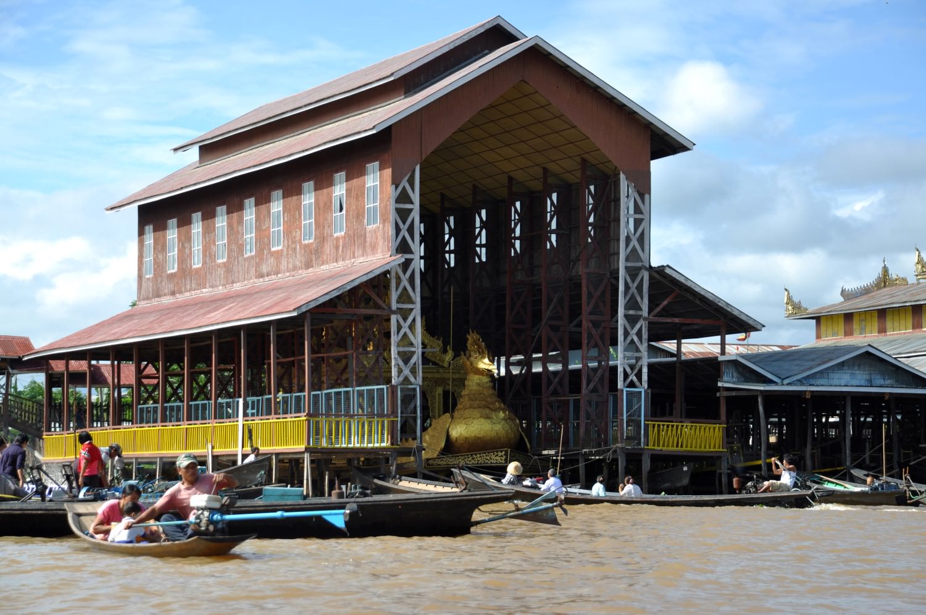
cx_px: 463
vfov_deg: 13.8
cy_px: 308
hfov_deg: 20.6
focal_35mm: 99
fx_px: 2543
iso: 100
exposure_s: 1/250
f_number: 5.3
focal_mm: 66
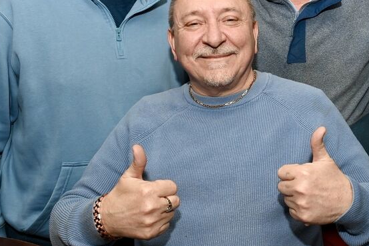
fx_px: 533
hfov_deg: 37.5
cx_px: 262
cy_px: 53
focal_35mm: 52
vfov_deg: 25.6
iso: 1250
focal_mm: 24
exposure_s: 1/100
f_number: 6.3
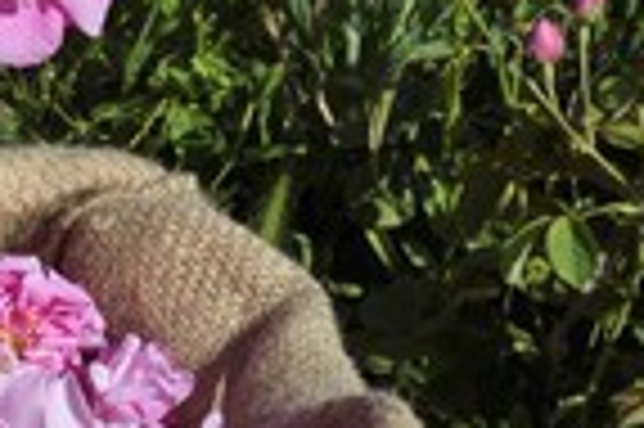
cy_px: 122
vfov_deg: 12.2
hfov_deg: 17.8
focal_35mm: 112
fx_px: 2001
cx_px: -18
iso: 100
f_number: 20
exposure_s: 1/60
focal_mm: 38
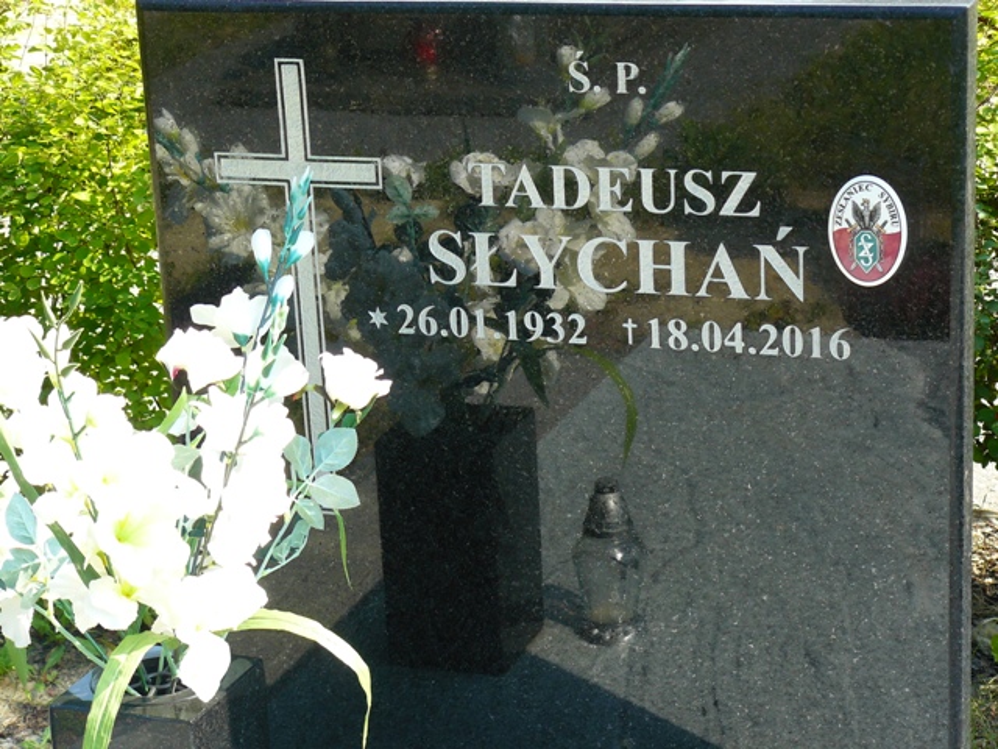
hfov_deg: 22.8
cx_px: 499
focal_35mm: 86
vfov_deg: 17.2
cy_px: 374
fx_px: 2479
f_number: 4
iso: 100
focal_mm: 14.3
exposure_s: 1/160
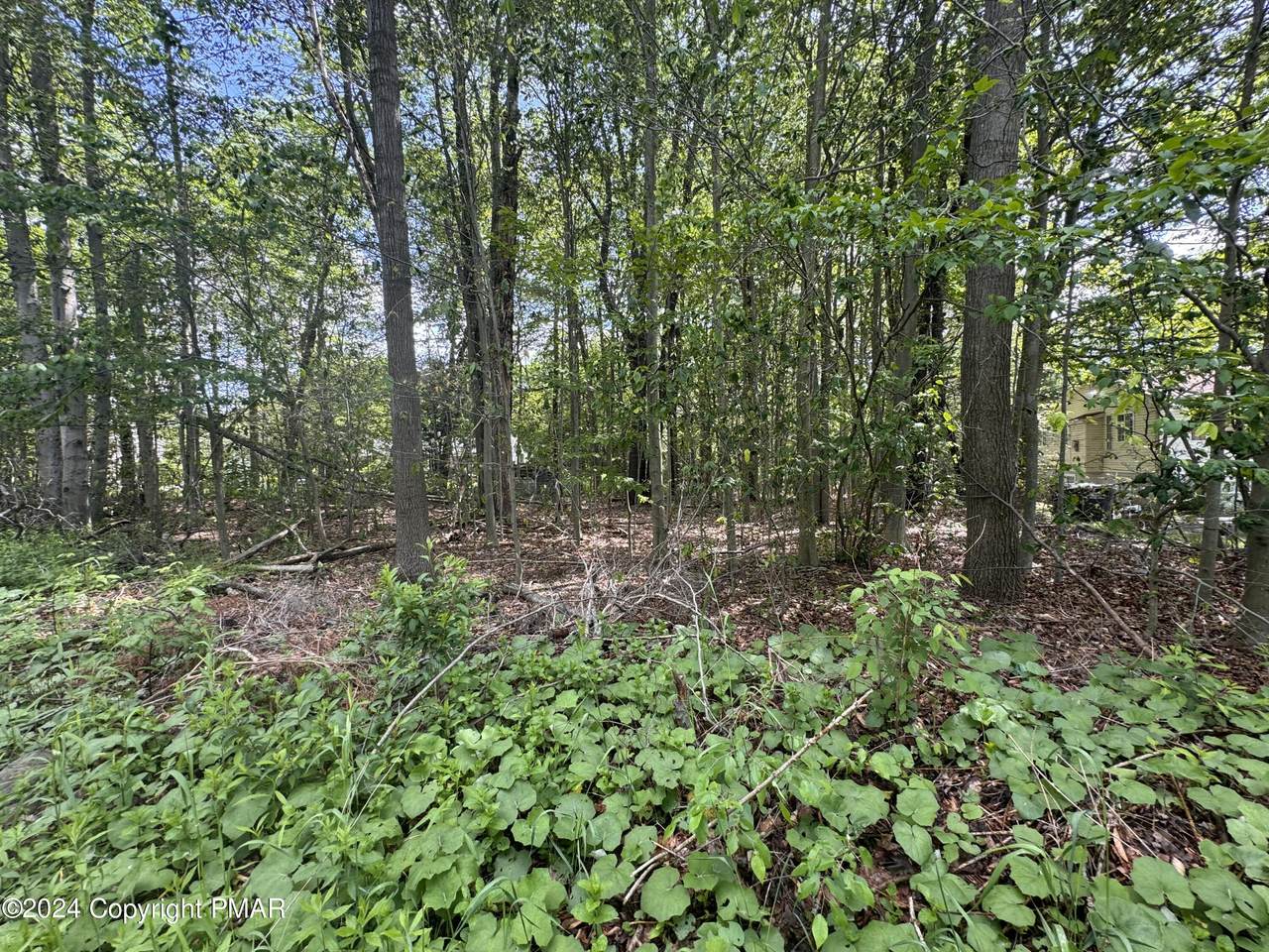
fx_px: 513
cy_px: 476
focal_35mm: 14
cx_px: 634
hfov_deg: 102.1
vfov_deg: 85.7
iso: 40
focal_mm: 2.22
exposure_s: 1/126
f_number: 2.2
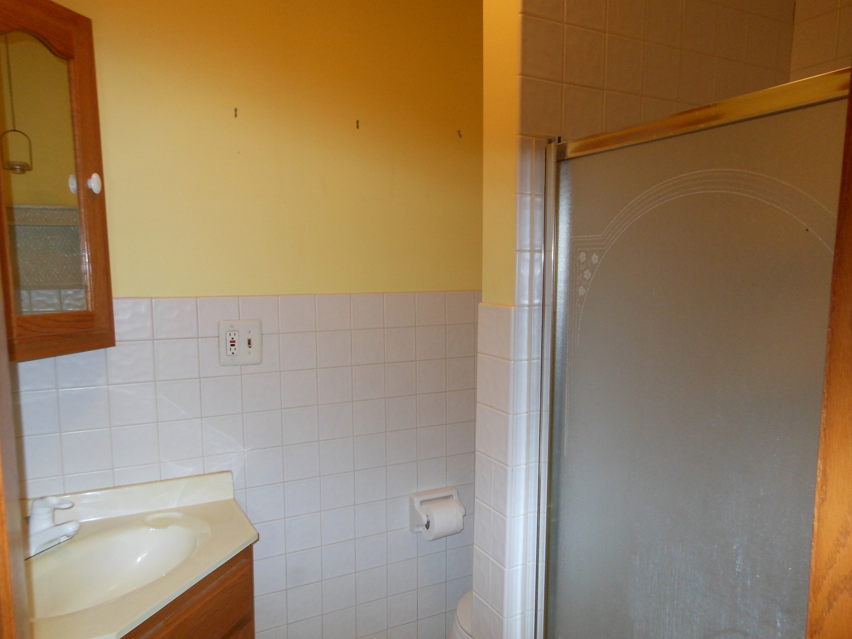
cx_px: 426
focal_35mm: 25
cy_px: 320
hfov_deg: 69.4
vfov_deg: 54.9
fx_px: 615
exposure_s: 1/25
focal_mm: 4.5
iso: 200
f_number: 3.2
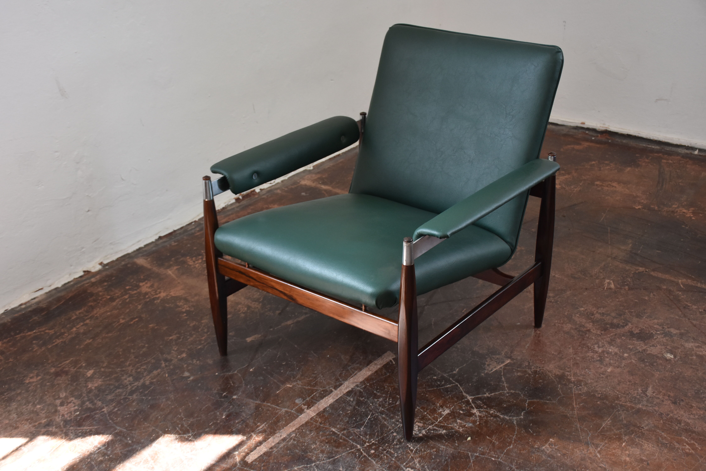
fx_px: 942
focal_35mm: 48
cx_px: 353
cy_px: 236
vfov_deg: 28.1
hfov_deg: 41.1
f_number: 5
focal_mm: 32
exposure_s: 1/100
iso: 800
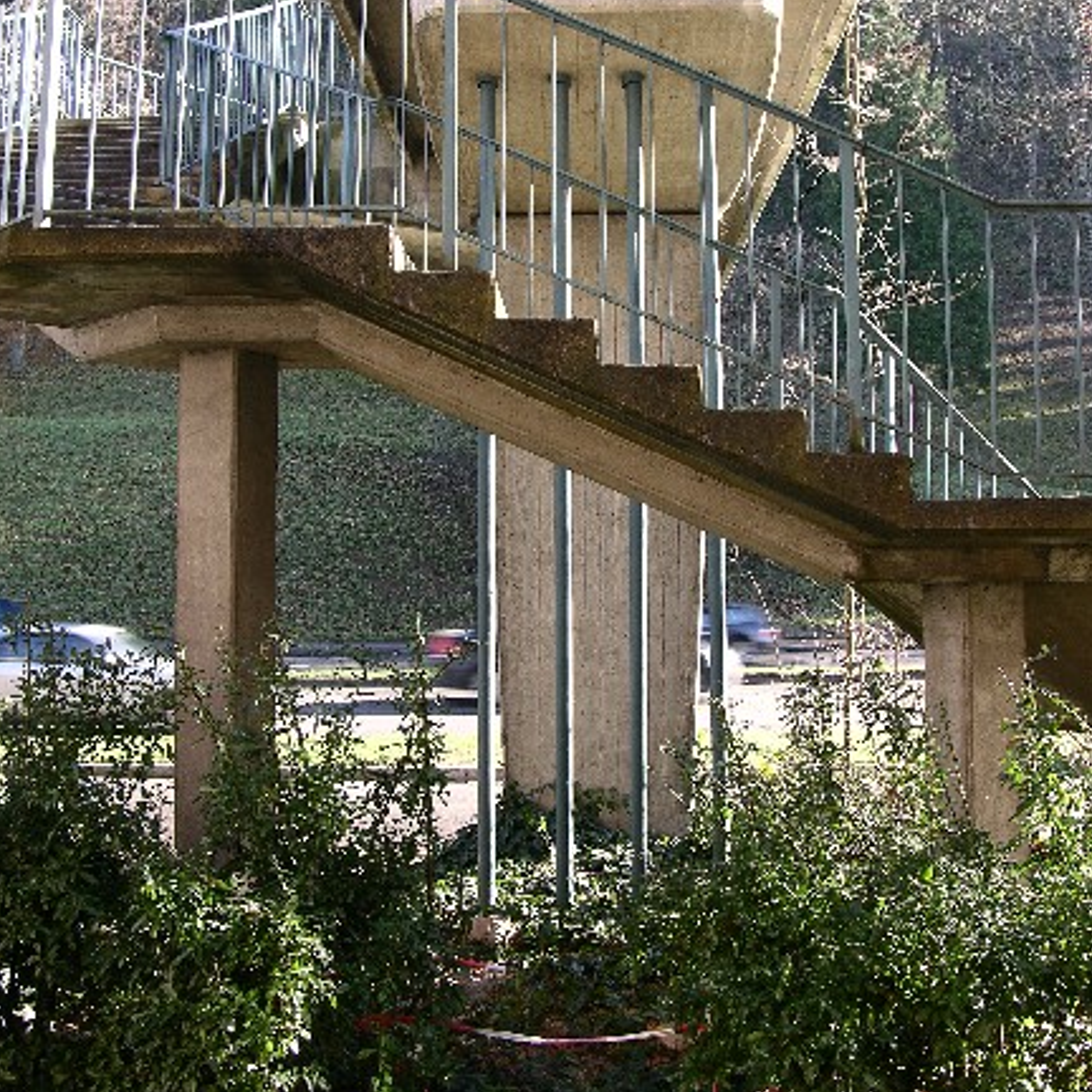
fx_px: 1499
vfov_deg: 39.7
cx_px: 546
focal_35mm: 42
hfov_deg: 40.0
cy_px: 398
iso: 50
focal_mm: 8.9
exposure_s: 1/35.6
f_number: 4.5
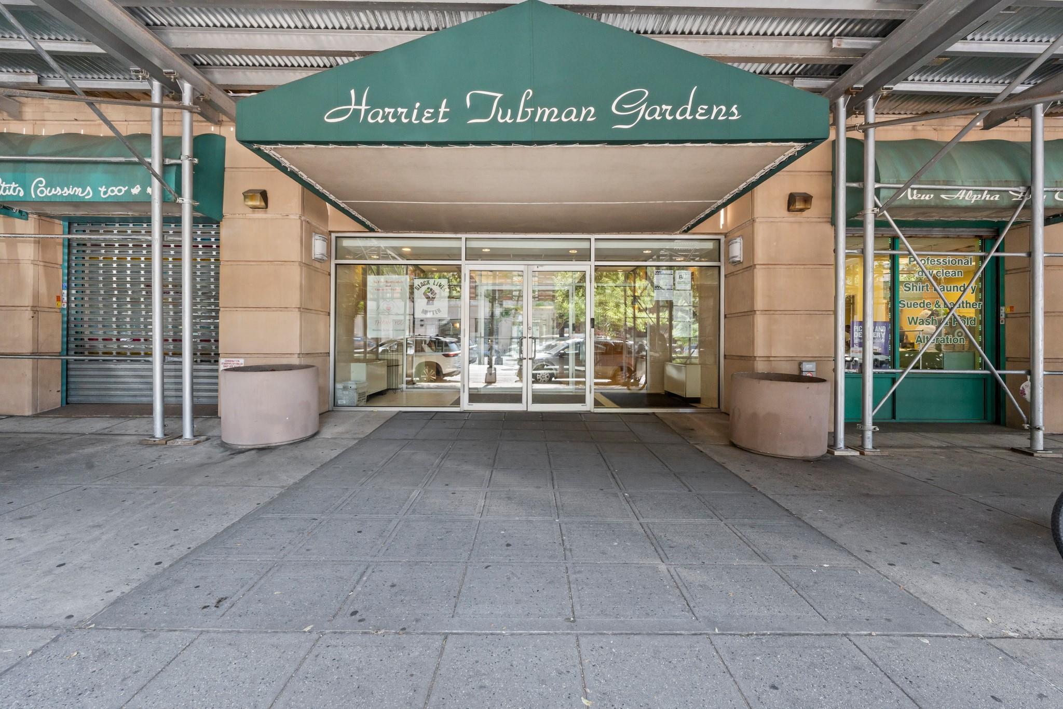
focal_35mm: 14
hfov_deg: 104.3
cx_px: 532
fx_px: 413
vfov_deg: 81.2
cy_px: 354
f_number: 10
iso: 1000
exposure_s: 1/80
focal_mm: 14
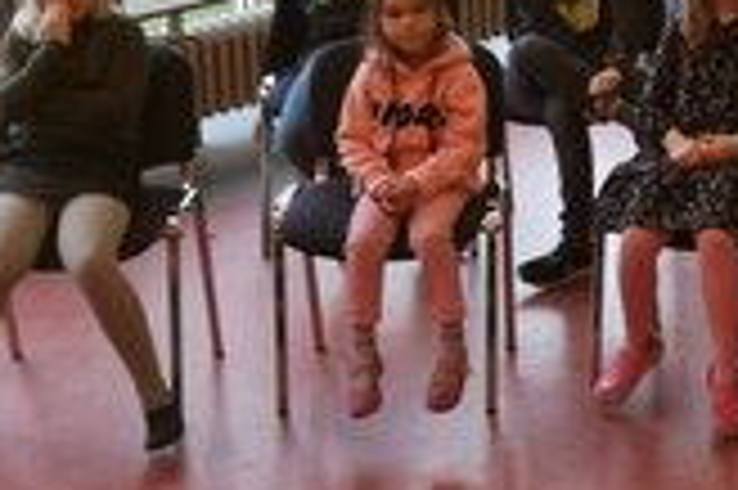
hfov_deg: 18.7
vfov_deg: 13.0
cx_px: 864
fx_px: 2130
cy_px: 40
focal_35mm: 104
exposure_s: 1/40
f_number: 1.8
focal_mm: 5.58
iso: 160
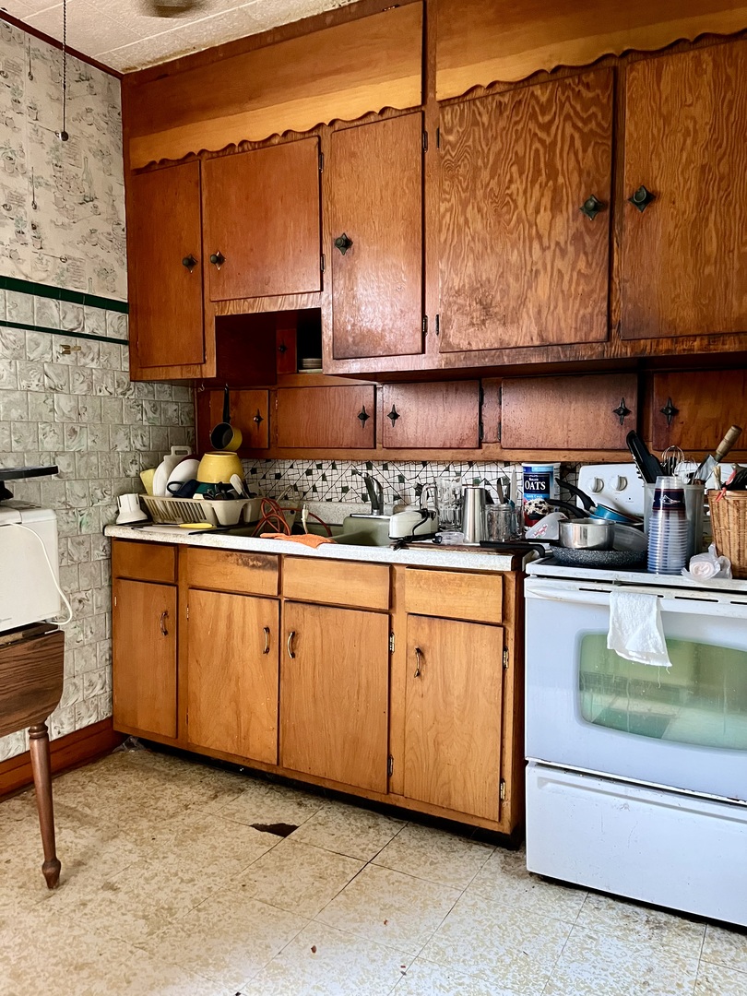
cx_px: 374
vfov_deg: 67.3
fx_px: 748
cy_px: 498
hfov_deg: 53.1
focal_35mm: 26
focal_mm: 5.1
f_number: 1.6
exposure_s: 1/60
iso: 500
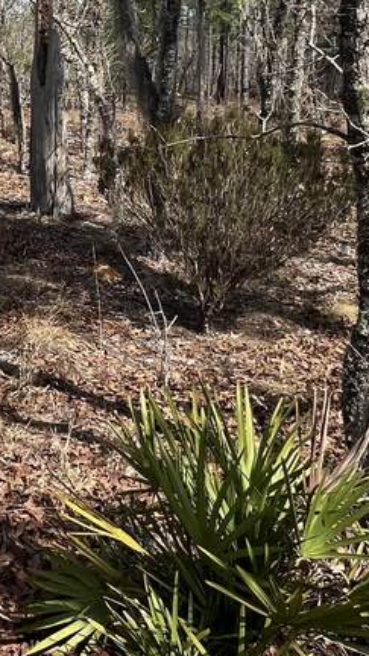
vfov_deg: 45.9
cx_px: -64
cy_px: 132
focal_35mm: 42
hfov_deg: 25.7
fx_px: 731
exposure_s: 1/935
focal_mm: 1.57
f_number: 1.8
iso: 32
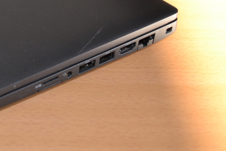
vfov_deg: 18.1
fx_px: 465
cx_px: 12
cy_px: 8
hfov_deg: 26.2
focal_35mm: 74
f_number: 4
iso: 250
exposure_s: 1/125
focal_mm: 20
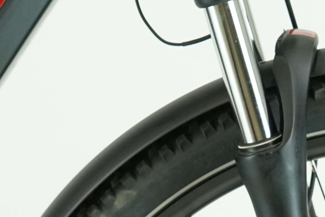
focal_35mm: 137
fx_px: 1237
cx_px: 253
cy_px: 135
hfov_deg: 14.9
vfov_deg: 10.0
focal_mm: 38
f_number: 6.3
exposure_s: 1/200
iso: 2500
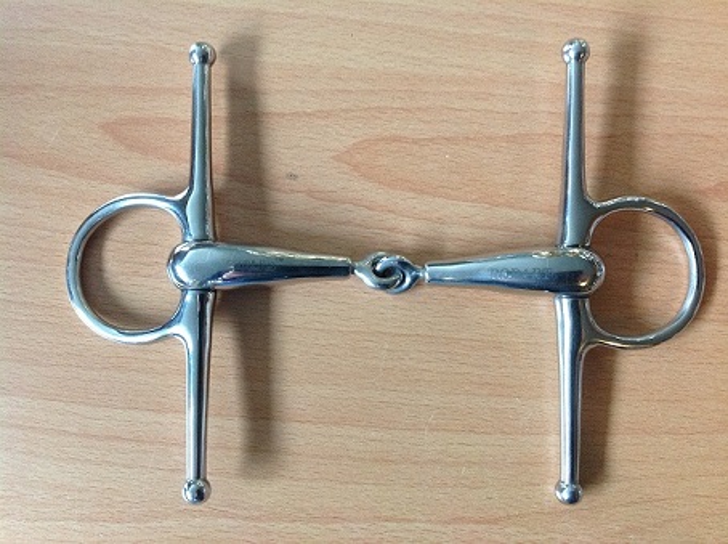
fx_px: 735
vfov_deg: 40.6
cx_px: 364
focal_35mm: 35
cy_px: 272
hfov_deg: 52.7
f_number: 2.4
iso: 160
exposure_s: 1/15
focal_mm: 4.28
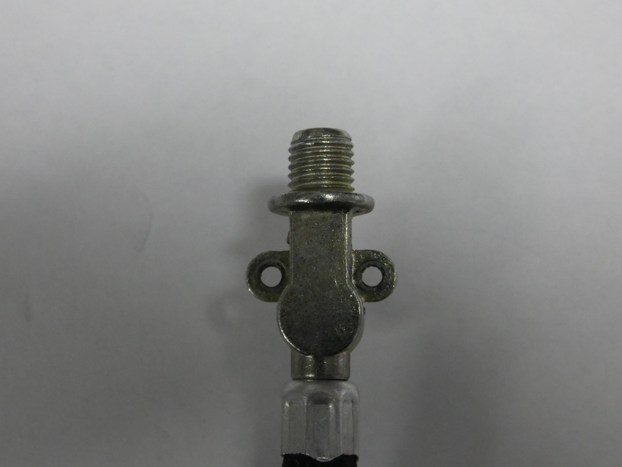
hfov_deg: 25.7
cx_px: 311
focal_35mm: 76
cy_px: 234
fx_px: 1366
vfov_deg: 19.4
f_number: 4.4
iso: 800
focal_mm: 13.7
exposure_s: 1/80
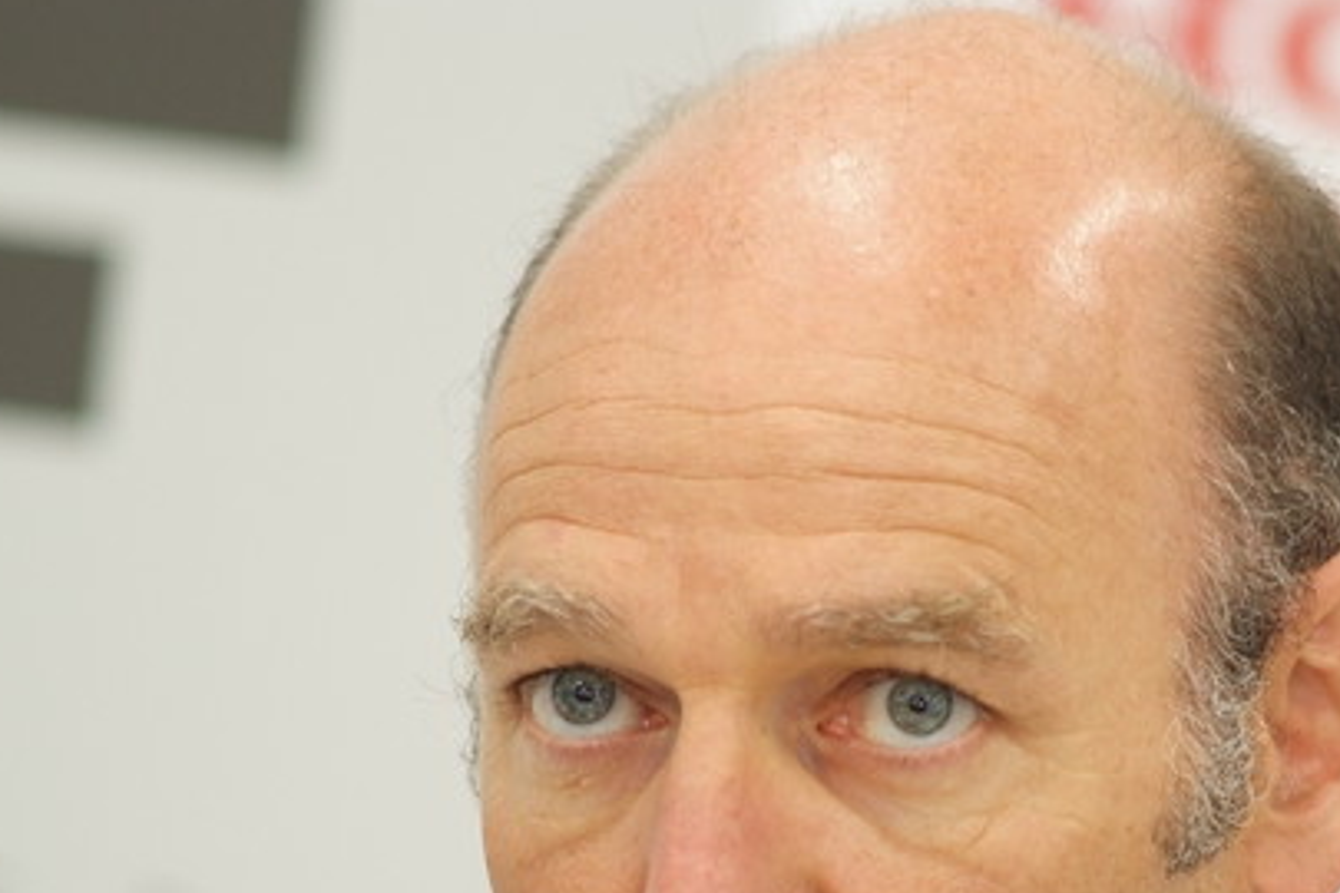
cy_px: 774
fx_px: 17865
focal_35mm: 480
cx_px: 877
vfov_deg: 2.9
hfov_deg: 4.3
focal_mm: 180
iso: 800
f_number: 2.8
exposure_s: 1/125
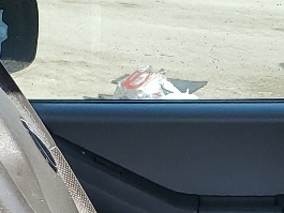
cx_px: 212
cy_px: 314
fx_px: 1289
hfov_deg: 12.5
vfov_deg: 9.2
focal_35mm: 157
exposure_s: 1/1250
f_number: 1.5
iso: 50
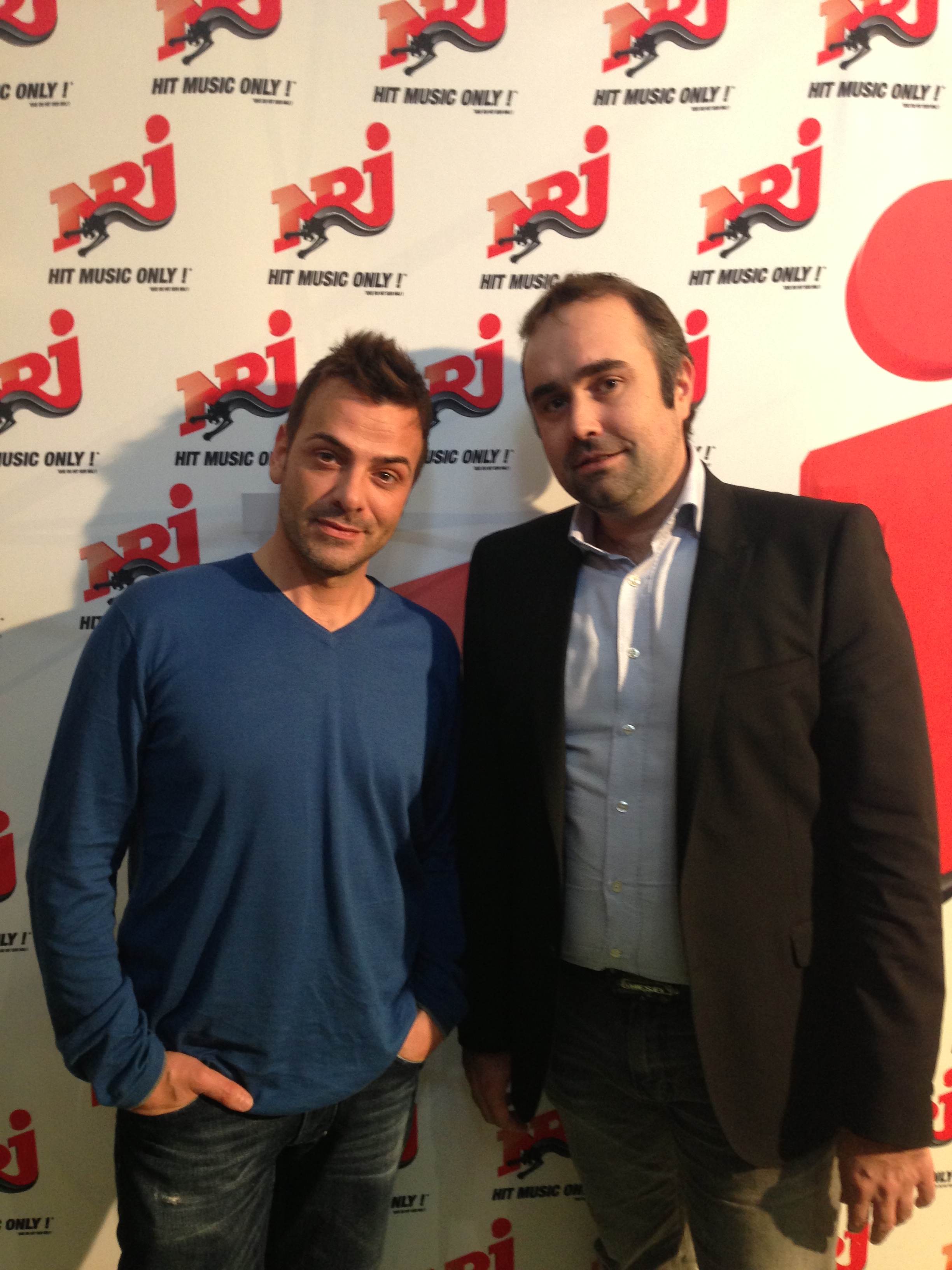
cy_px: 635
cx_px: 476
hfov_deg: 42.9
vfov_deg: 55.4
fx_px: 1210
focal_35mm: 33
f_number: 2.4
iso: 160
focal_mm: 4.13
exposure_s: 1/20
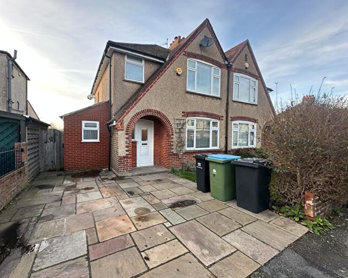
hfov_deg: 96.6
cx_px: 159
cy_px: 140
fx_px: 154
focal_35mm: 15
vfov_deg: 84.0
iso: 50
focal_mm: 2.22
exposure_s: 1/99
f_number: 2.2
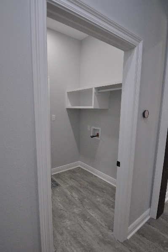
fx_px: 126
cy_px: 126
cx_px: 84
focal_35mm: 18
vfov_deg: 90.0
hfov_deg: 67.3
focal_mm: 12
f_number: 4
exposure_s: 1/60
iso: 450
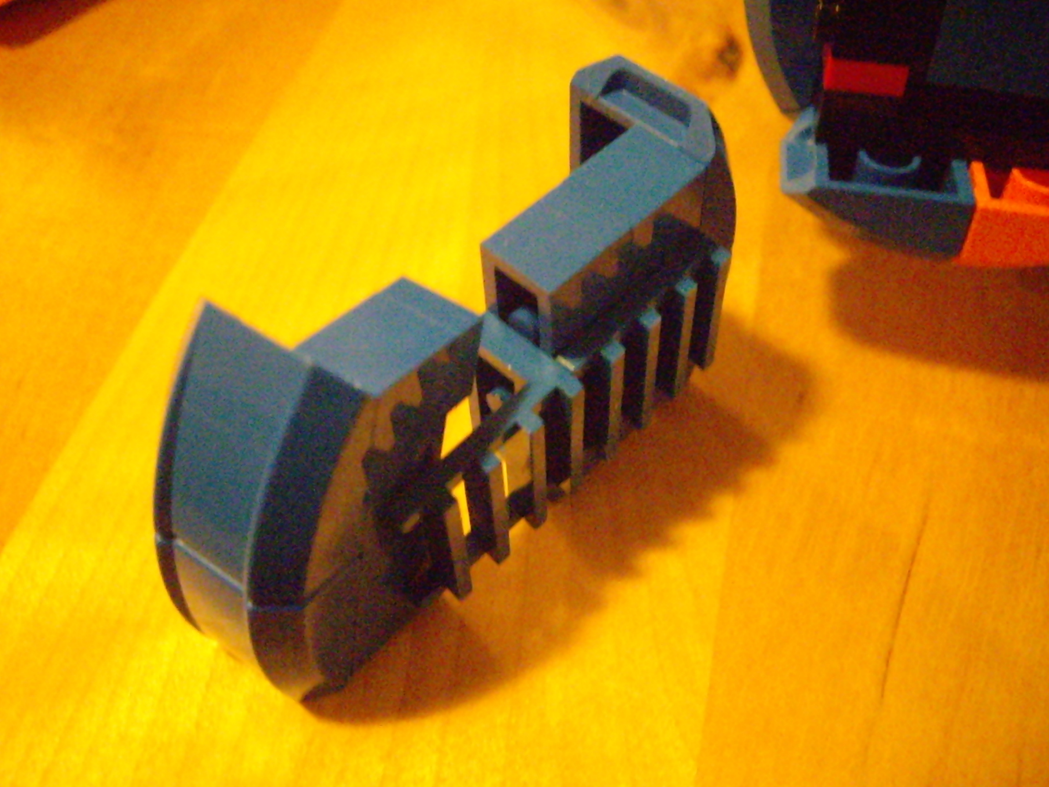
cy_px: 394
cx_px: 524
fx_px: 1152
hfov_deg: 49.0
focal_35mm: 38
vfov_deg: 37.7
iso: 1600
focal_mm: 6.2
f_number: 2.7
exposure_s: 1/15
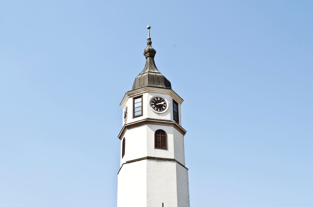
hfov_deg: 37.9
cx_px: 156
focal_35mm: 52
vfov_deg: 25.7
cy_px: 104
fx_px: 456
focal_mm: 35
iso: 160
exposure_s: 1/160
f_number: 10
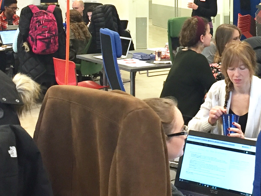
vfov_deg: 18.6
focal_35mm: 78
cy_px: 29
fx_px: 588
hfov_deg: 24.8
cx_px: 193
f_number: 2.2
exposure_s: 1/30
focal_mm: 4.15
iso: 125
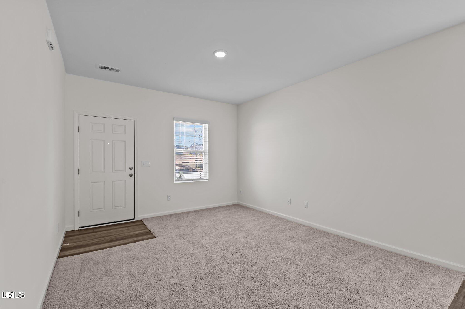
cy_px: 154
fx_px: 194
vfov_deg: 77.2
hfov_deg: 100.4
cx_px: 232
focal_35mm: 15
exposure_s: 1/15
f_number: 6.3
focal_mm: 15
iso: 400
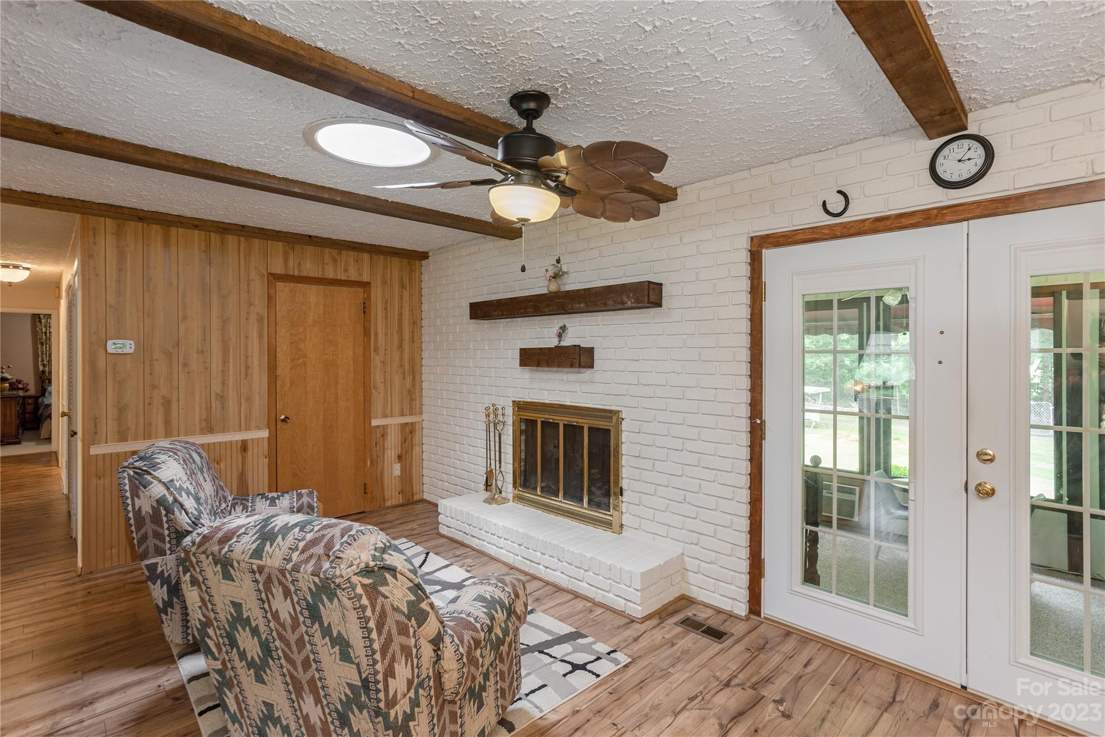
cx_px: 552
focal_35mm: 17
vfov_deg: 70.5
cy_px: 368
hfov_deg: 93.3
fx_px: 522
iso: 320
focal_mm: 17
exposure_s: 1/30
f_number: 8
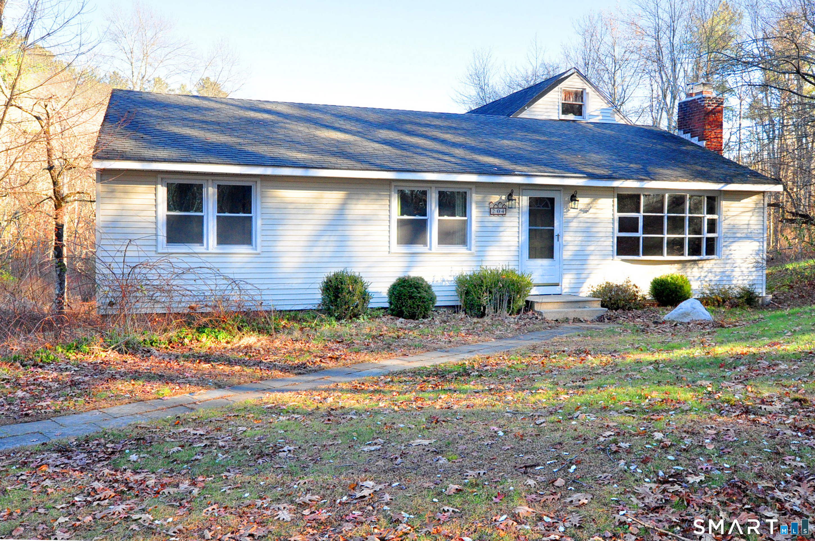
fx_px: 610
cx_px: 408
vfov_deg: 47.8
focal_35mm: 27
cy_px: 270
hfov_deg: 67.4
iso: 1000
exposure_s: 1/125
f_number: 8
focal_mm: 18
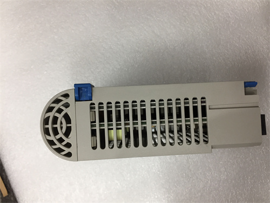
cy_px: 102
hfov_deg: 61.7
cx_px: 135
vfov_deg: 48.2
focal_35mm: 29
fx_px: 226
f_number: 2.2
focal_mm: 4.15
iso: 50
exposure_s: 1/33
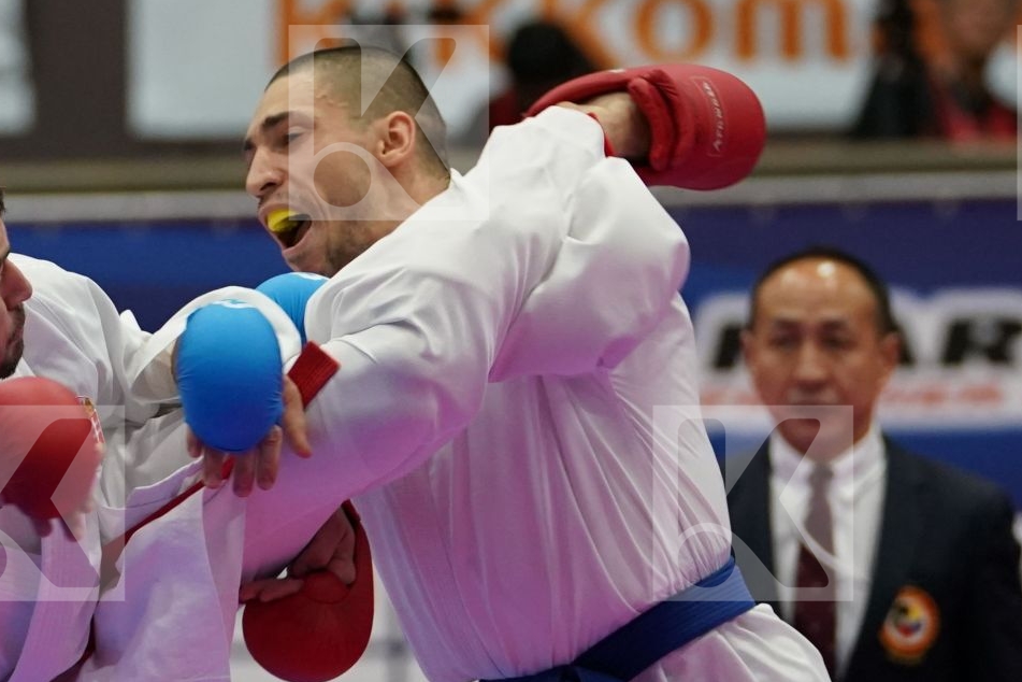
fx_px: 11610
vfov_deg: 3.4
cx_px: 389
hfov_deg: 5.0
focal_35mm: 409
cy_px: 503
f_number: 2.8
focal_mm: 144
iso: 2500
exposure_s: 1/1000
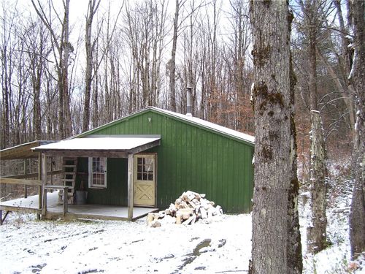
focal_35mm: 34
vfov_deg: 41.8
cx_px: 182
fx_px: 359
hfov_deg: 54.0
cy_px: 137
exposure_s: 1/250
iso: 80
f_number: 2.7
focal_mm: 5.6
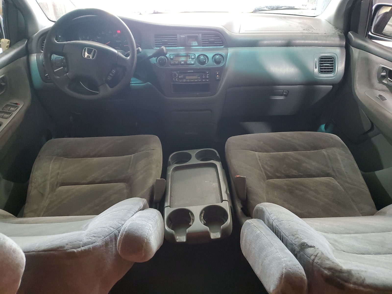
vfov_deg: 53.1
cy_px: 147
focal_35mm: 26
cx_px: 196
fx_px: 294
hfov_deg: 67.3
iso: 344
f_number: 1.5
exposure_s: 1/60.2
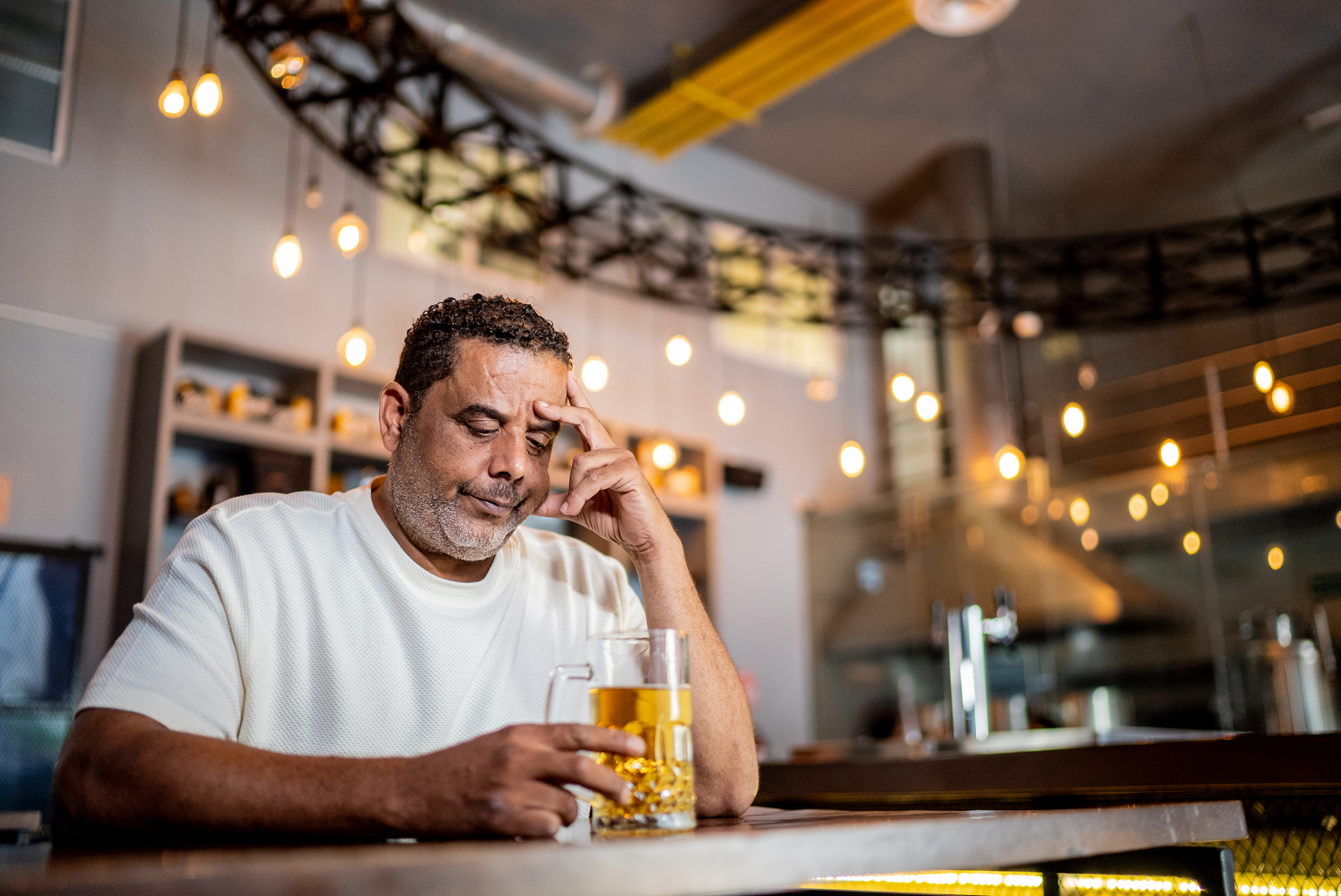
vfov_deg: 37.9
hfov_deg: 54.4
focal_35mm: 35
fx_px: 1304
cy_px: 448
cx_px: 670
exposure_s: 1/400
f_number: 1.4
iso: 800
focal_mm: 35
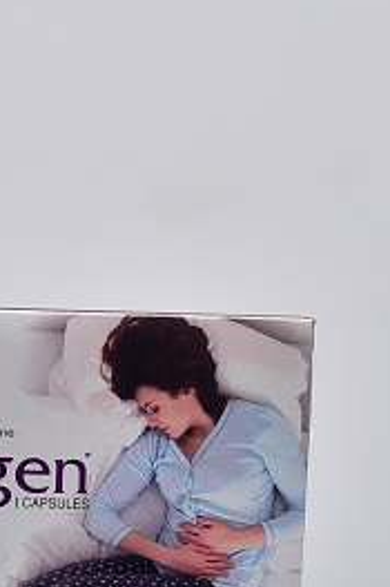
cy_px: 504
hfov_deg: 13.6
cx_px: 47
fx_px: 1627
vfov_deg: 20.1
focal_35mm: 100
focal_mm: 50
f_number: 4
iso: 1250
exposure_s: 1/125
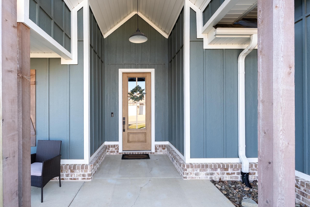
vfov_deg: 62.0
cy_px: 104
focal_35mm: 20
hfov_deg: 83.6
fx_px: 172
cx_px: 138
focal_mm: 16
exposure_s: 1/40
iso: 250
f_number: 9
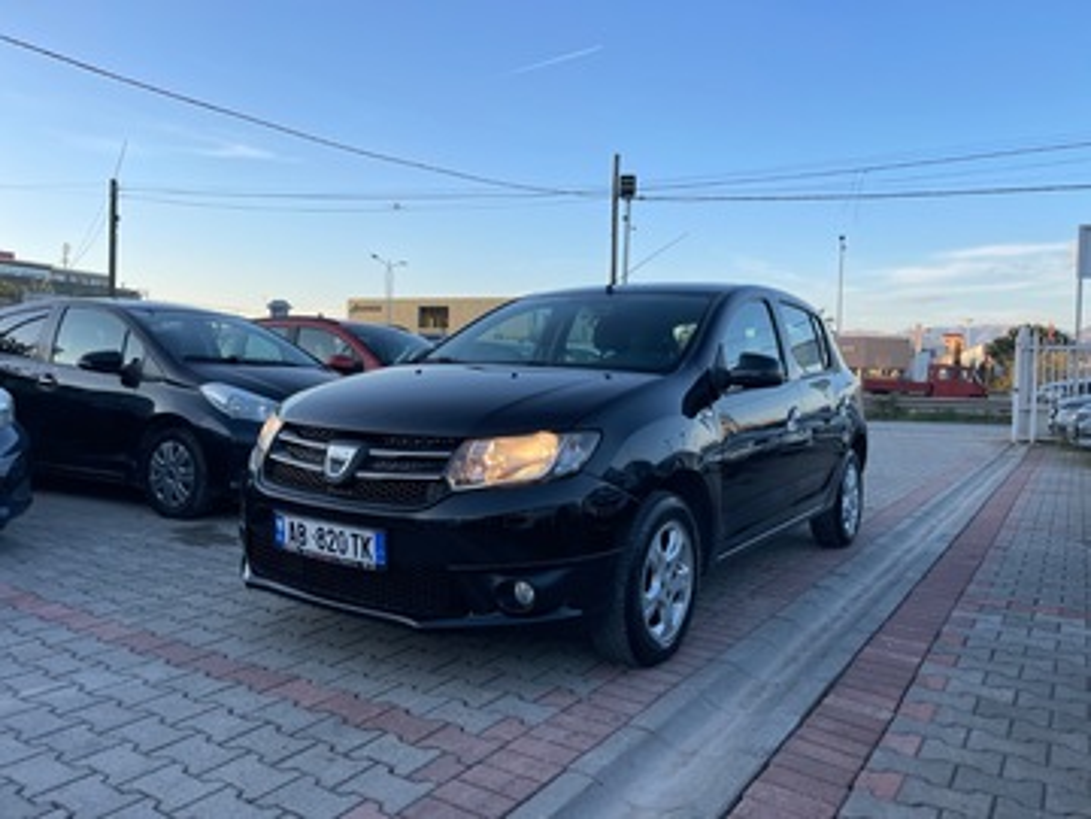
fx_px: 788
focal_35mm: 25
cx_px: 546
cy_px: 410
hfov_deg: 69.4
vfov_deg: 54.9
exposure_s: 1/696
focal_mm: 5.1
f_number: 1.6
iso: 32
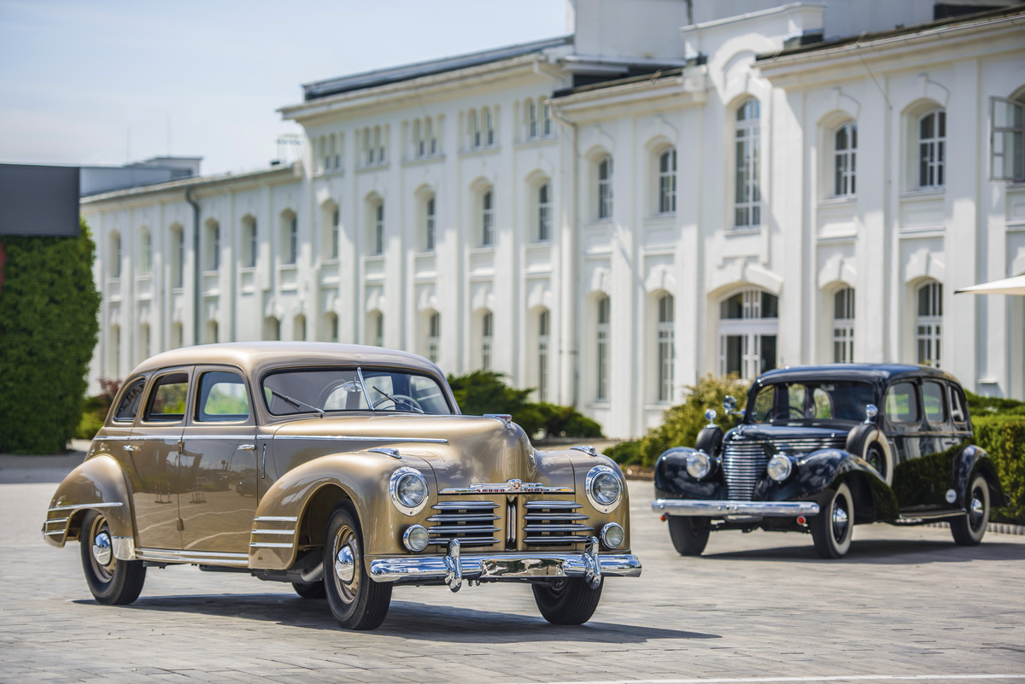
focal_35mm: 120
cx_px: 512
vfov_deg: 11.4
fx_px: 3418
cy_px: 342
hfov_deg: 17.1
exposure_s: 1/640
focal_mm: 120
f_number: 2.8
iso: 100
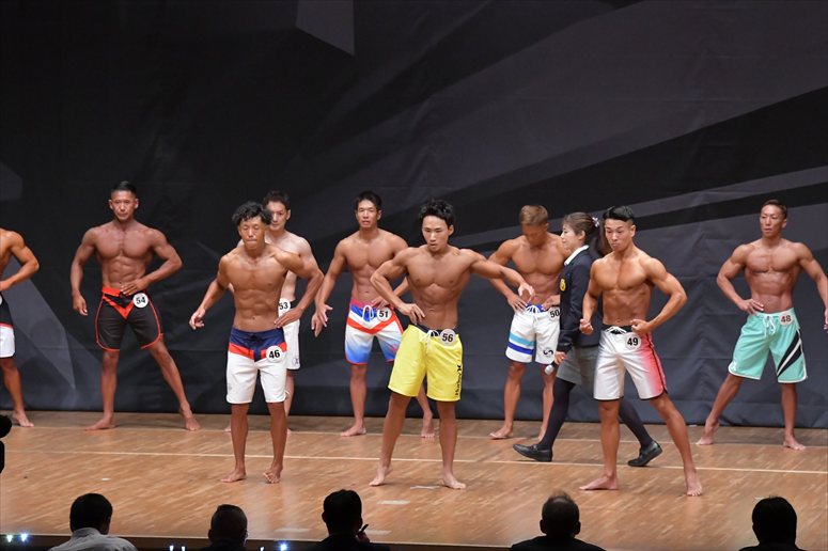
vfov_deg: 8.2
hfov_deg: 12.2
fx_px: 3862
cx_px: 414
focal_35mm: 168
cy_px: 276
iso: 6400
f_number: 5.6
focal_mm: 112
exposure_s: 1/400
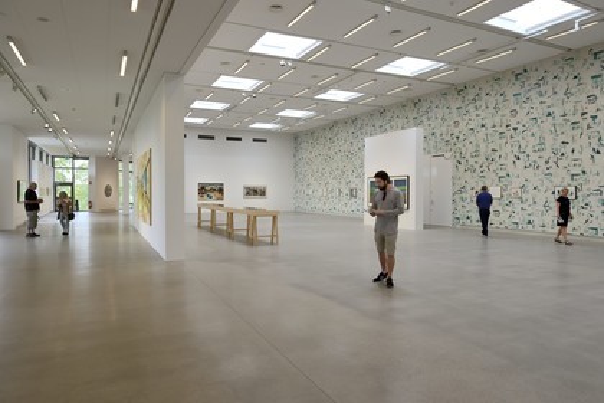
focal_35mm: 24
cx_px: 302
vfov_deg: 53.1
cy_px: 202
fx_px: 403
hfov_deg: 73.7
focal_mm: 24
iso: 1000
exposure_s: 1/160
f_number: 7.1
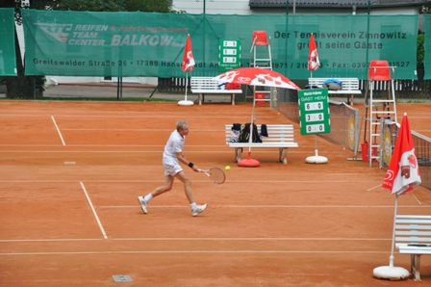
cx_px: 216
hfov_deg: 13.0
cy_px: 144
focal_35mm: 158
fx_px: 1884
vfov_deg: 8.7
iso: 200
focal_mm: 105
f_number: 9
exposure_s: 1/320
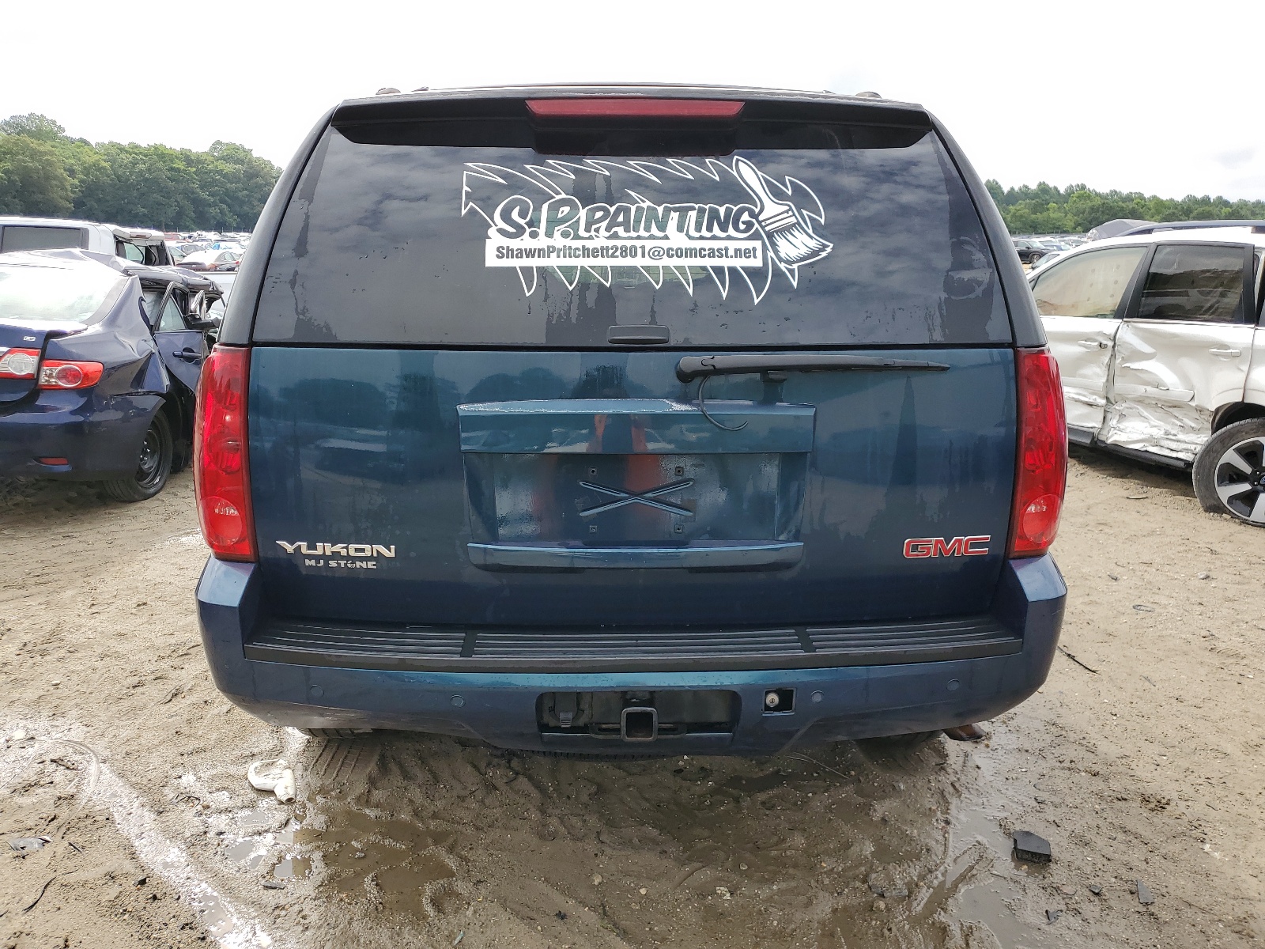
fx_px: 950
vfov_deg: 53.1
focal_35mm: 26
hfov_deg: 67.3
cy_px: 474
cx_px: 632
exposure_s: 1/1111
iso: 50
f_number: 1.5
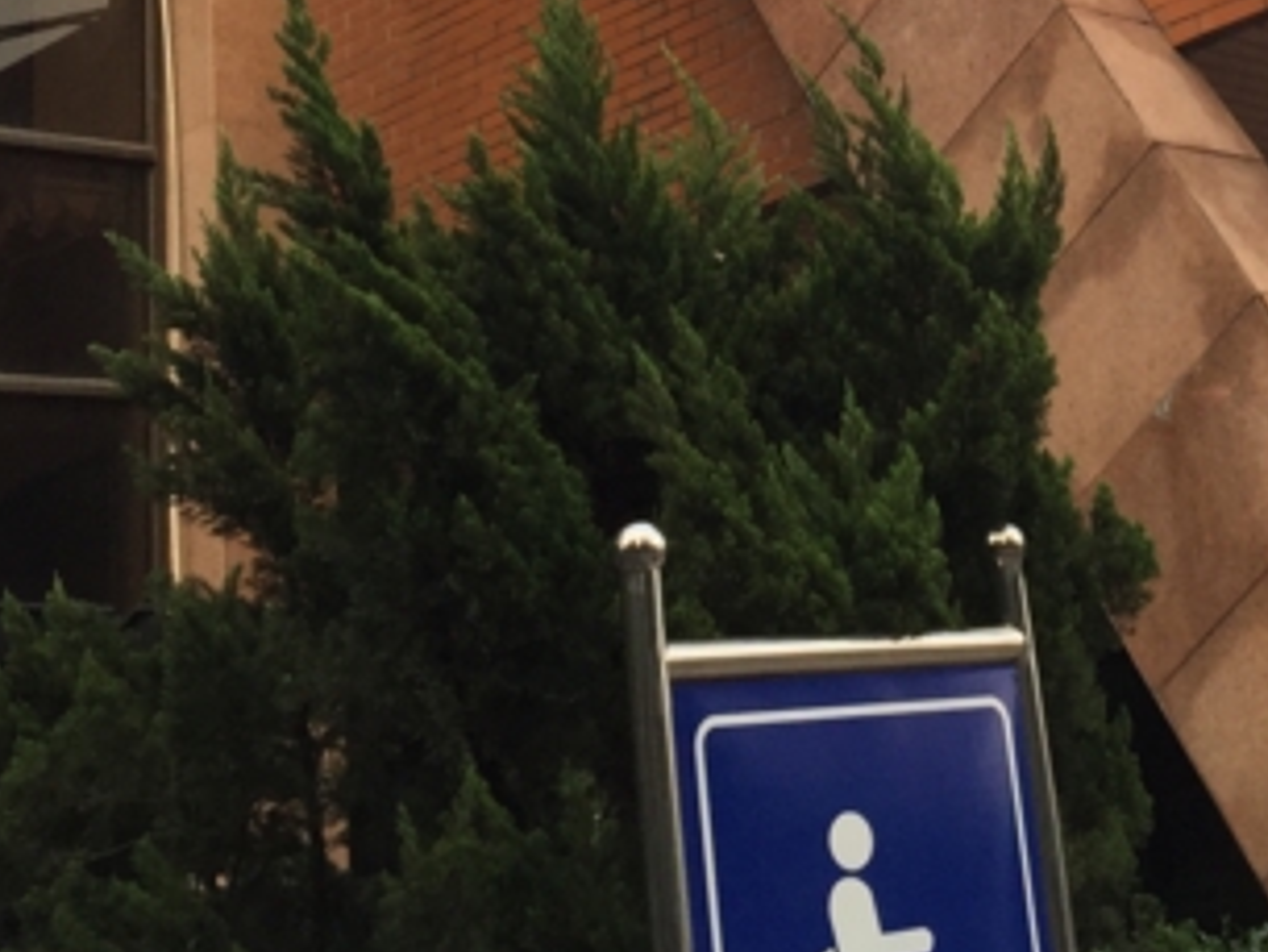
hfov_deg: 24.9
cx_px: 1122
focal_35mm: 76
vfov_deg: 18.3
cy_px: -233
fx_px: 2785
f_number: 2.2
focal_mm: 4.15
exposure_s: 1/262
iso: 32
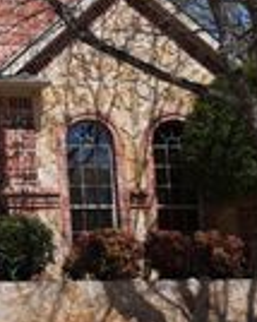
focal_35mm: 121
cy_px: 58
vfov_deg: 15.8
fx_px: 1149
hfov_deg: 11.9
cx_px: -190
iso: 100
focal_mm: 34.5
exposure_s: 1/1000
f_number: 4.5
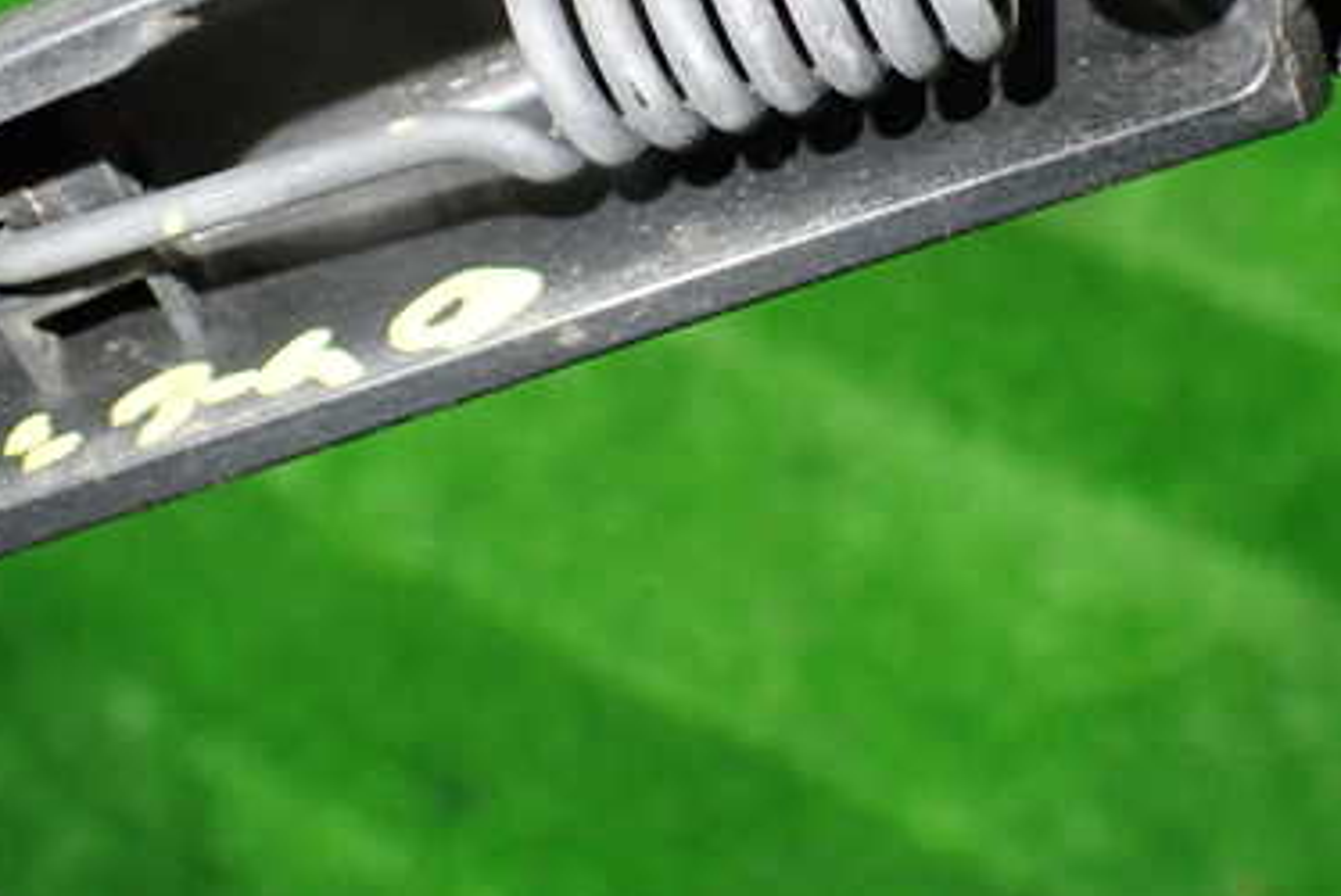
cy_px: 201
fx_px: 1864
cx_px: 878
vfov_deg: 26.6
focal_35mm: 50
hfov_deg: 39.2
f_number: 2.3
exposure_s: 1/50
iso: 800
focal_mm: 5.4
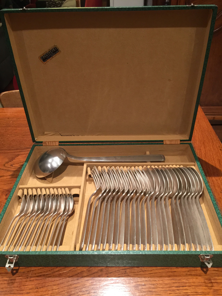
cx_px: 111
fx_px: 248
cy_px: 148
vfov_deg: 61.7
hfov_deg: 48.2
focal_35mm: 29
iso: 100
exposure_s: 1/17
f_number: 2.2
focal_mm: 4.15
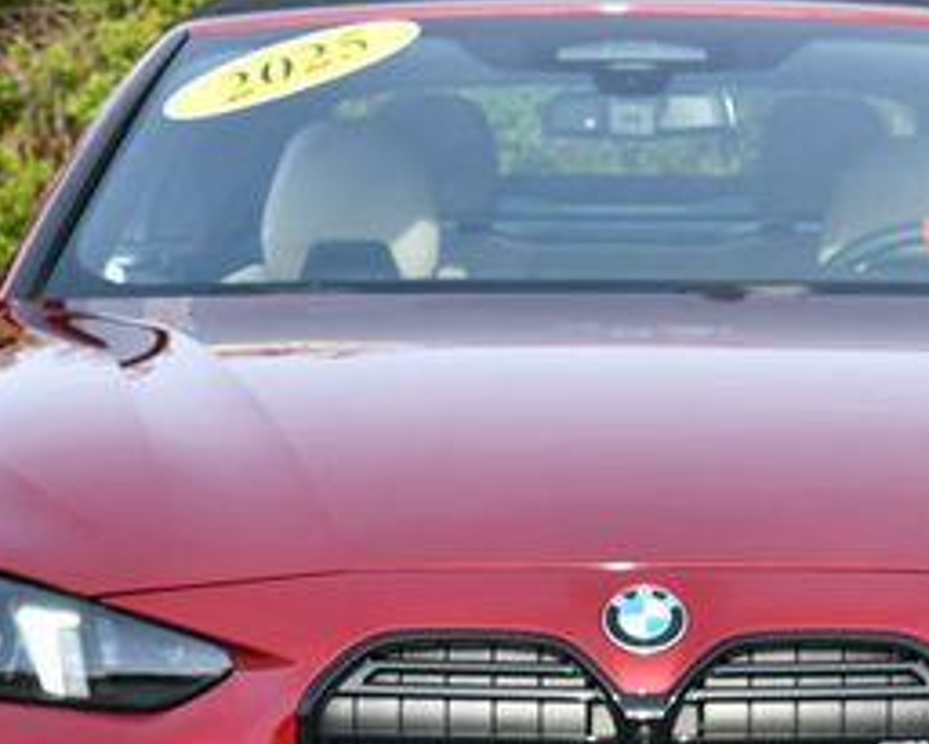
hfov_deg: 7.9
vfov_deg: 6.3
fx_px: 6711
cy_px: 592
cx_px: 599
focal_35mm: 244
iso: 200
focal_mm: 52
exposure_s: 1/250
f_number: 7.1
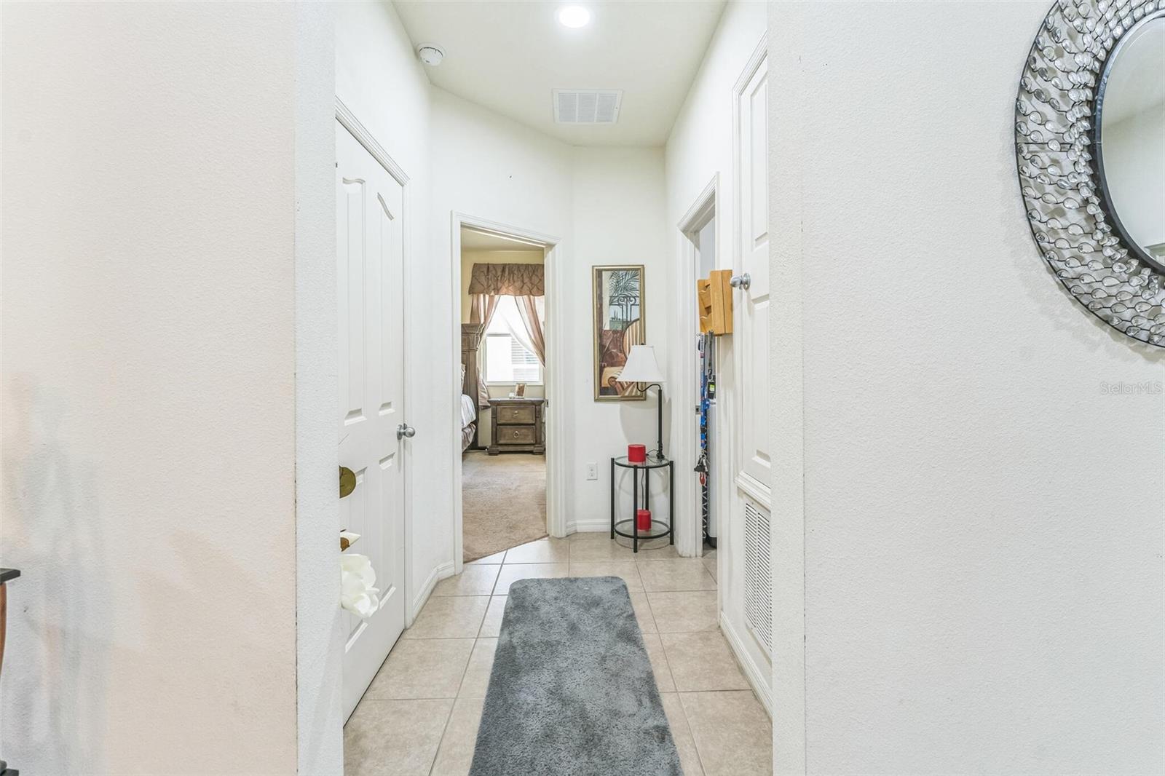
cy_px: 388
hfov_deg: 99.3
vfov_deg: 76.2
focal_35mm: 15
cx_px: 582
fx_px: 495
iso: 1000
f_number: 6.3
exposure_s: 1/30
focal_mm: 15.3
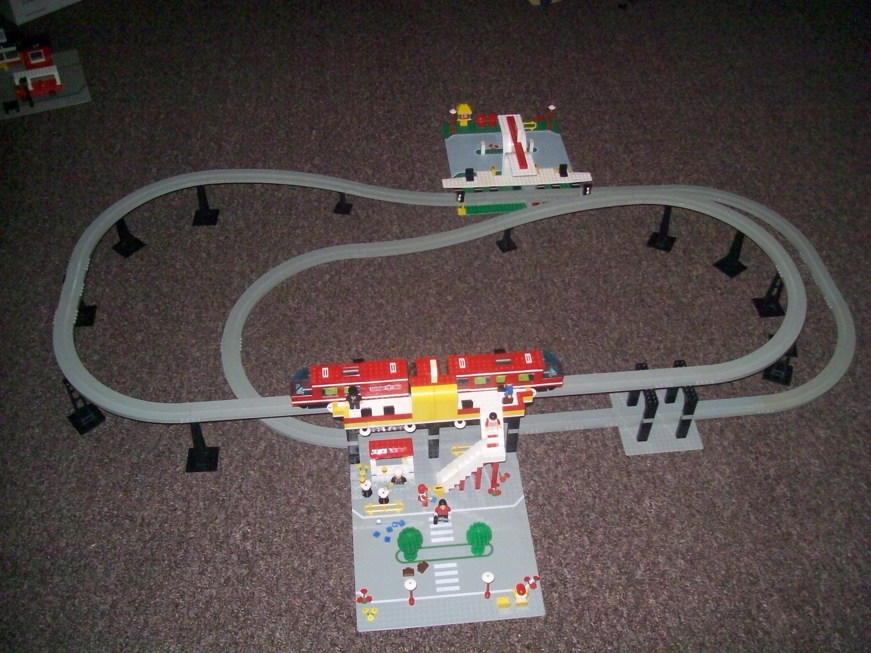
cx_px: 436
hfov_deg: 51.4
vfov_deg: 39.6
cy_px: 326
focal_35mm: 36
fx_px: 906
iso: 160
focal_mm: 6
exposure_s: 1/64
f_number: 2.7
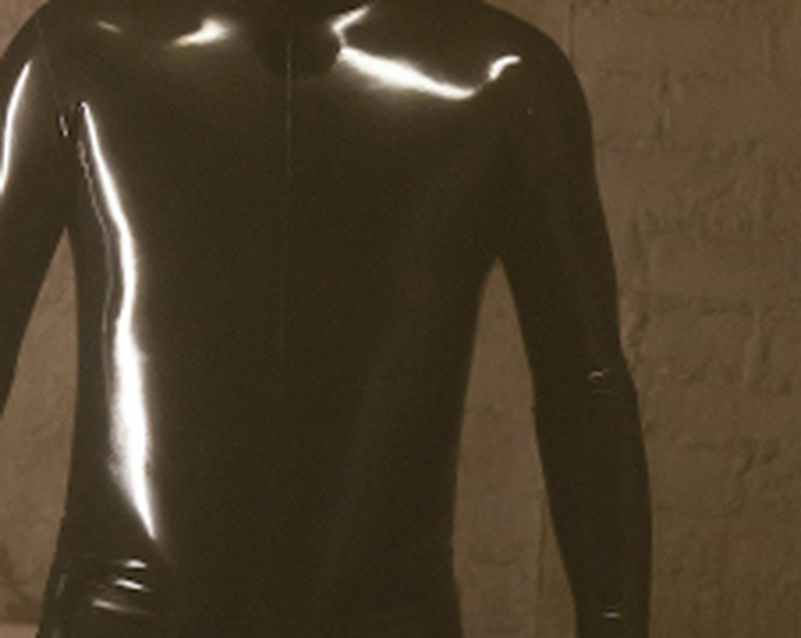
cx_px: 253
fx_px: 6555
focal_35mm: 277
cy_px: 455
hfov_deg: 7.0
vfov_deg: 5.6
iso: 3200
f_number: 4
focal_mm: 102
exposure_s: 1/100
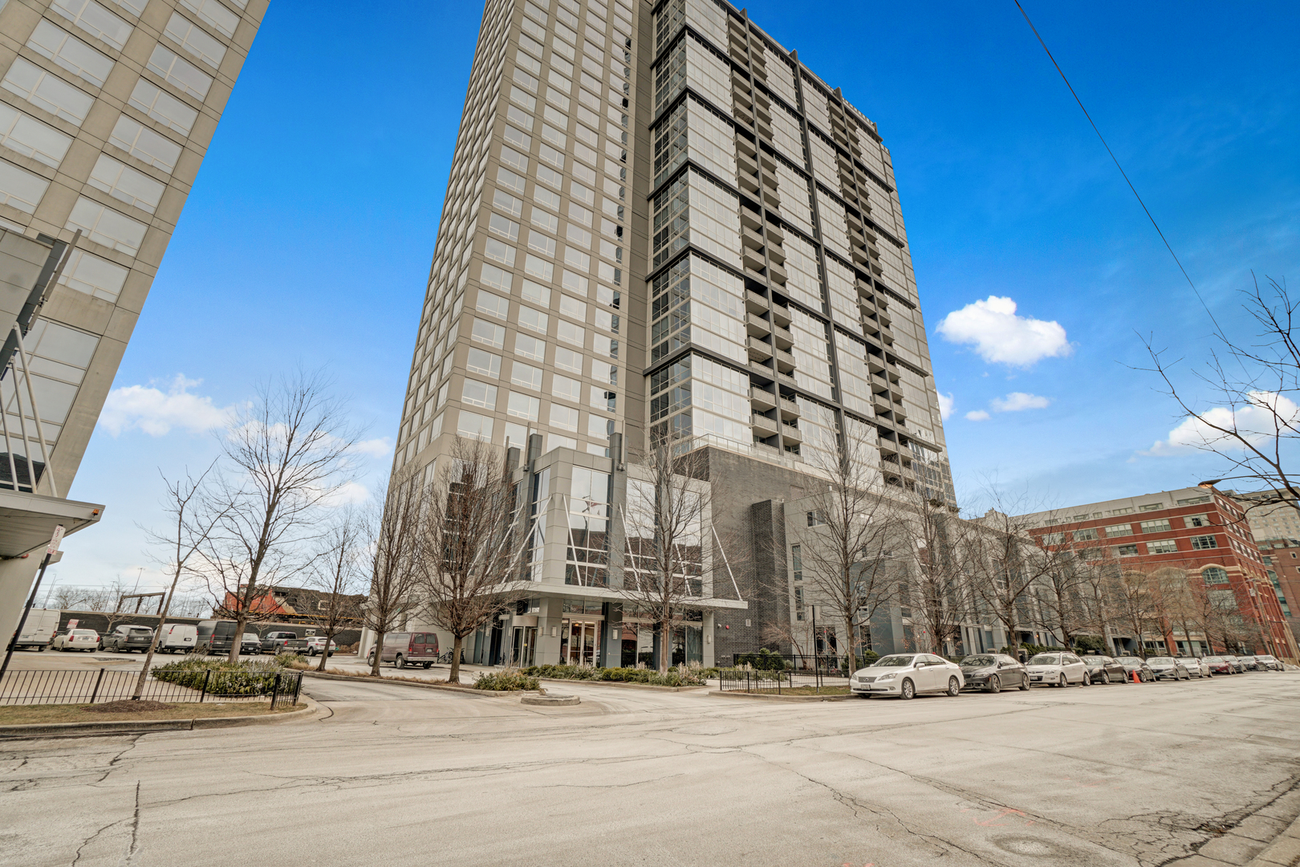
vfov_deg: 77.3
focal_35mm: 15
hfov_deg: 100.4
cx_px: 650
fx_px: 542
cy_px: 434
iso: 100
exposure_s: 1/50
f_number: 10
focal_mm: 10
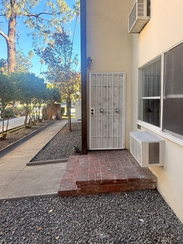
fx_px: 141
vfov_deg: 81.5
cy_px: 109
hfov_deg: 65.8
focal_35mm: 20
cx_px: 101
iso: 64
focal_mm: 2.22
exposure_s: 1/156
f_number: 2.2
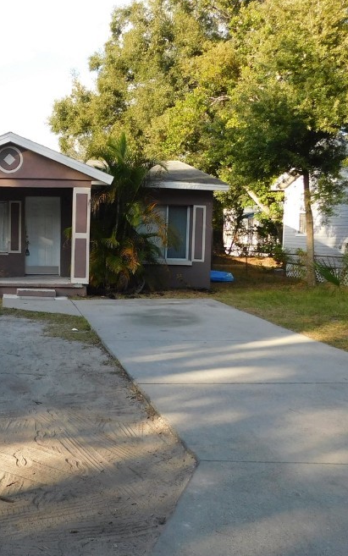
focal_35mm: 38
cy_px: 251
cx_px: 10
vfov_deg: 51.5
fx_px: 576
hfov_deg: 31.4
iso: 125
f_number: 3
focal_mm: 4
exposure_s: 1/400
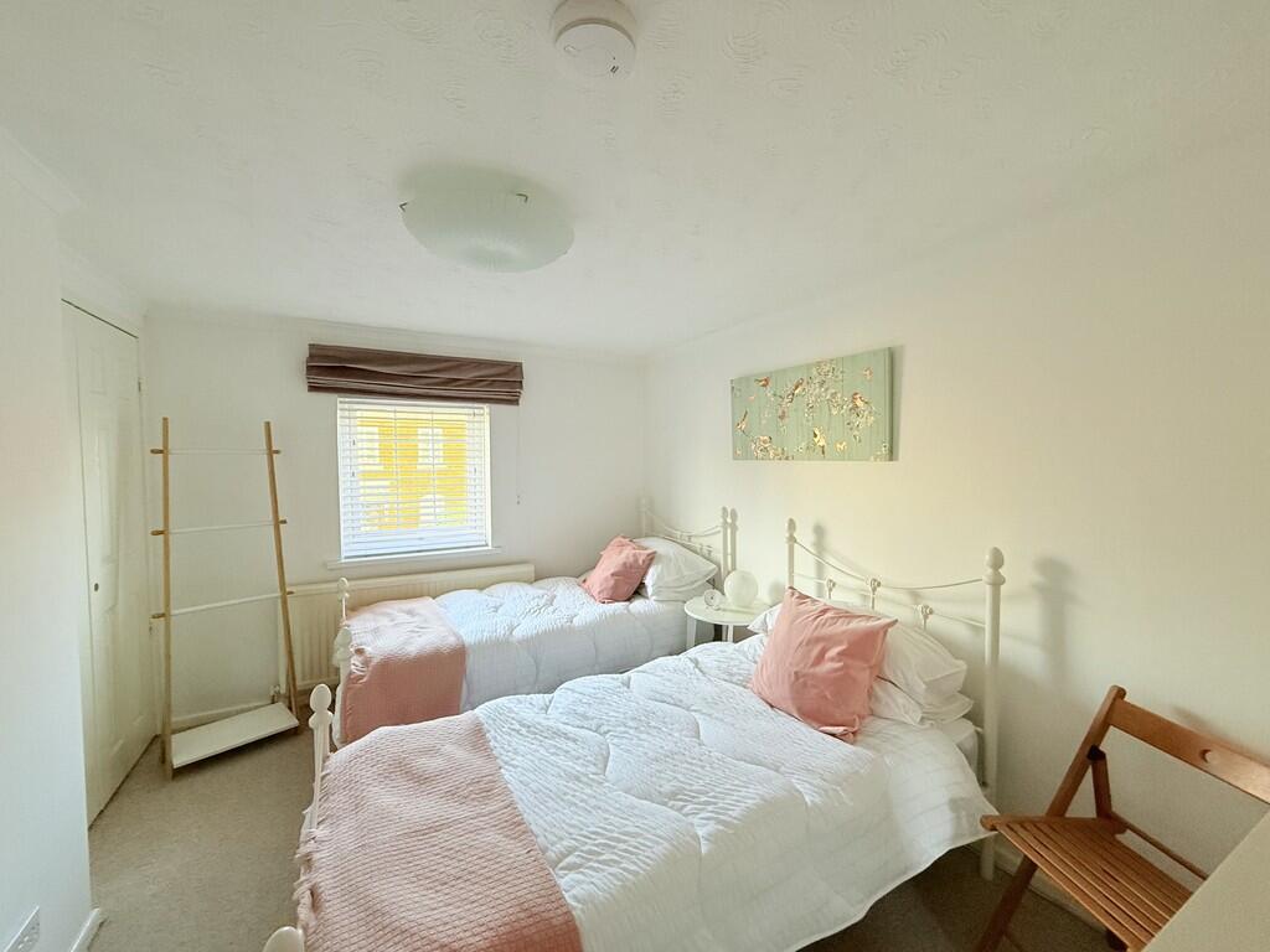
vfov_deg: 85.7
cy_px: 476
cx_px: 635
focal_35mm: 14
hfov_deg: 102.1
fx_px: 514
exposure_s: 1/99
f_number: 2.2
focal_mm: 2.22
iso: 200
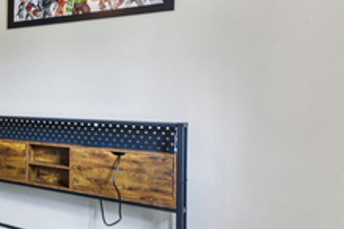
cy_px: 98
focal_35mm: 41
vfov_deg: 32.6
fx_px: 392
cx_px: -135
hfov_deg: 31.7
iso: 400
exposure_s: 1/6
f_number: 8
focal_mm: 14
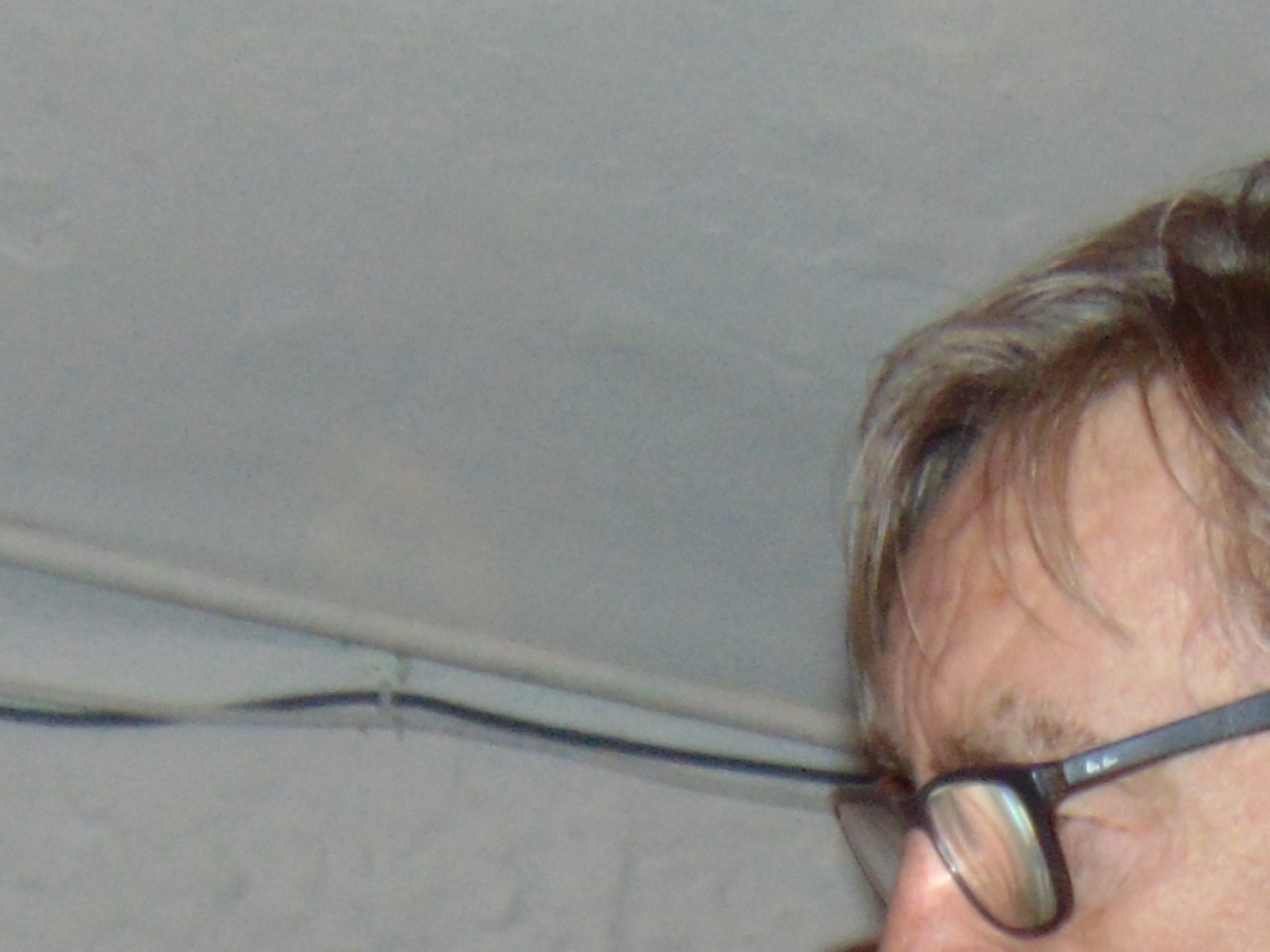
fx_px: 4219
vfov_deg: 12.0
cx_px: 1009
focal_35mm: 115
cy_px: 1649
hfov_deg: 17.0
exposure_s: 1/8
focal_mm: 5.4
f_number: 3.1
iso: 200
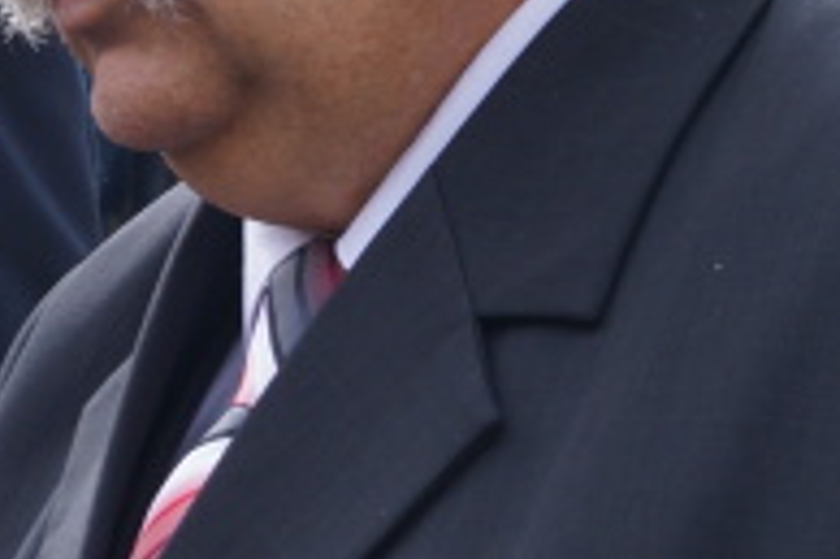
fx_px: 4802
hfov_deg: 9.3
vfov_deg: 6.7
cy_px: 299
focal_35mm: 206
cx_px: -862
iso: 100
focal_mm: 26
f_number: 7.1
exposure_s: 1/160
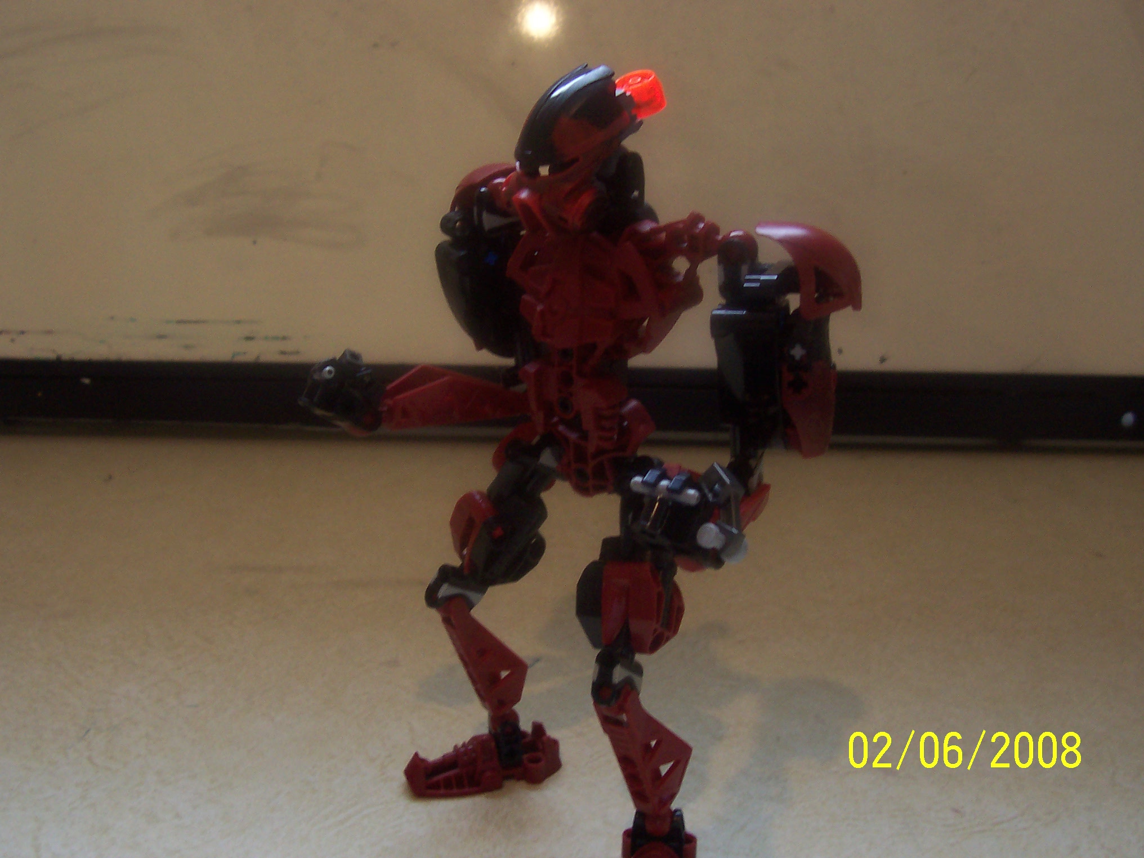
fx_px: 1223
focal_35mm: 37
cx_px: 572
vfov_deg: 38.7
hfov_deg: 50.1
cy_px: 429
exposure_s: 1/60
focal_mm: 5.6
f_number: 2.8
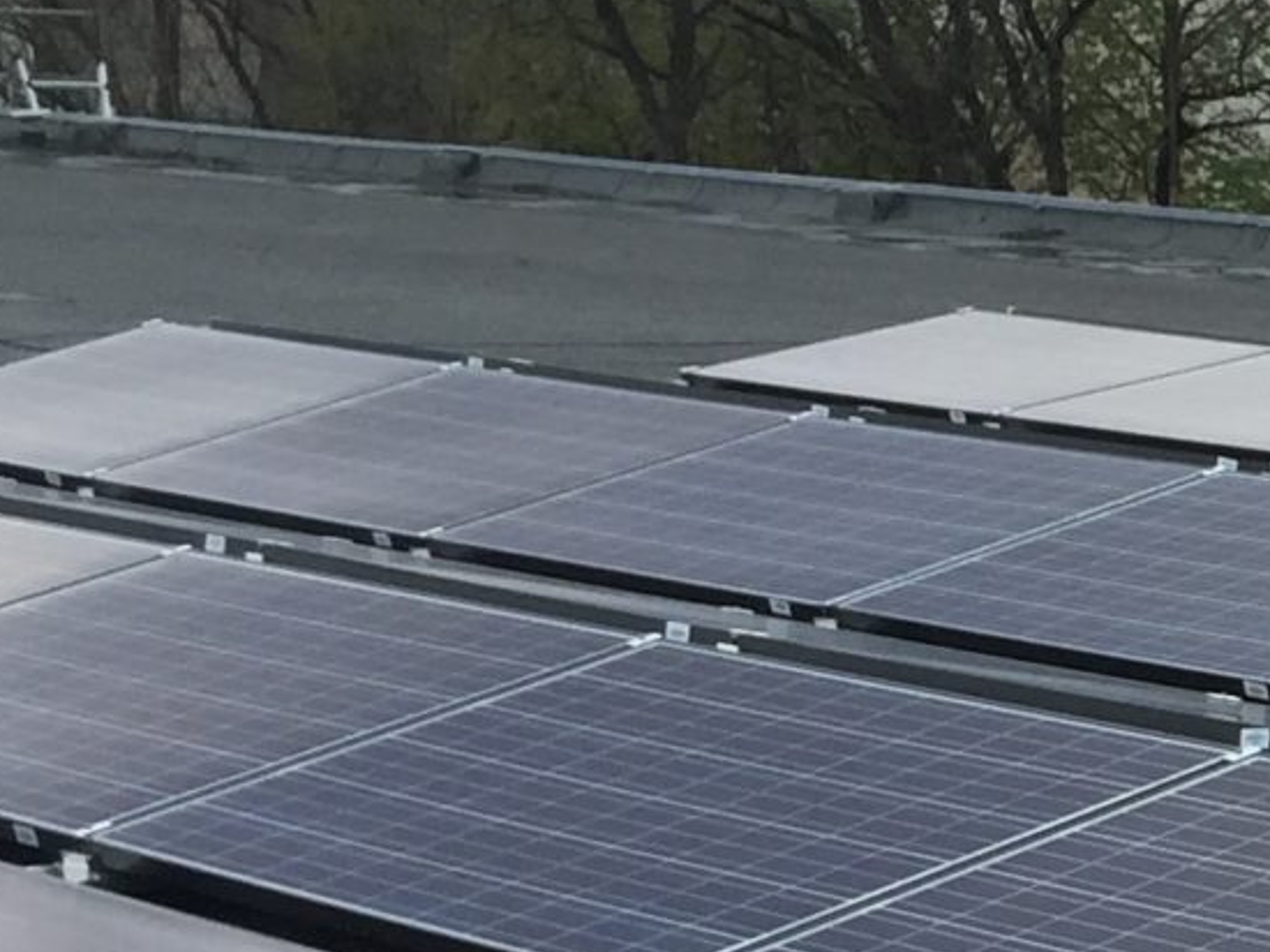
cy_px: 1116
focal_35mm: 135
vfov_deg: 10.8
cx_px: 2847
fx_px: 4951
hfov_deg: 12.2
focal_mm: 4.15
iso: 32
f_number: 2.2
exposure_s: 1/1364
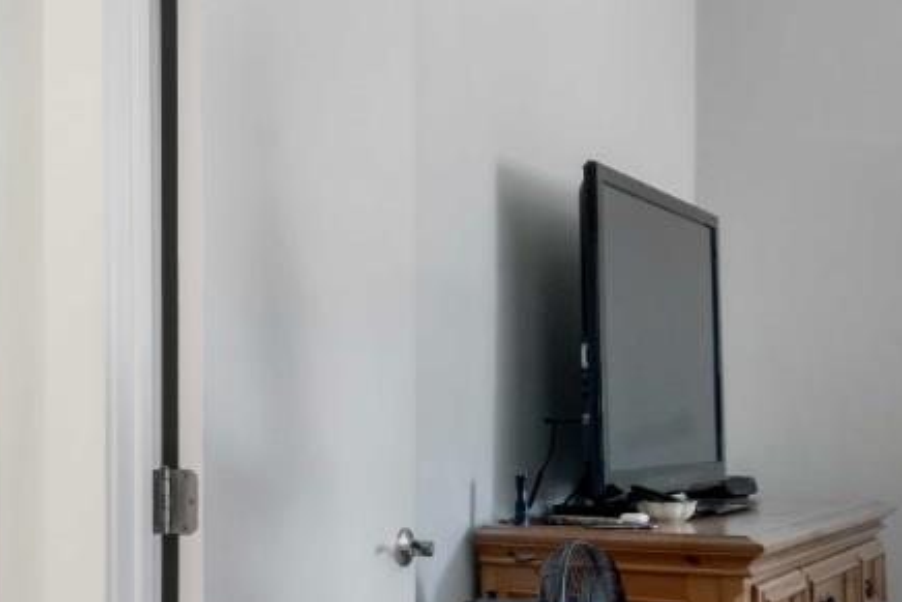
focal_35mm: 55
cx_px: -333
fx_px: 1378
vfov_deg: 24.4
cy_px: 437
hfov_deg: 28.3
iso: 640
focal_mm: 16
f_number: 10
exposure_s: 1/10
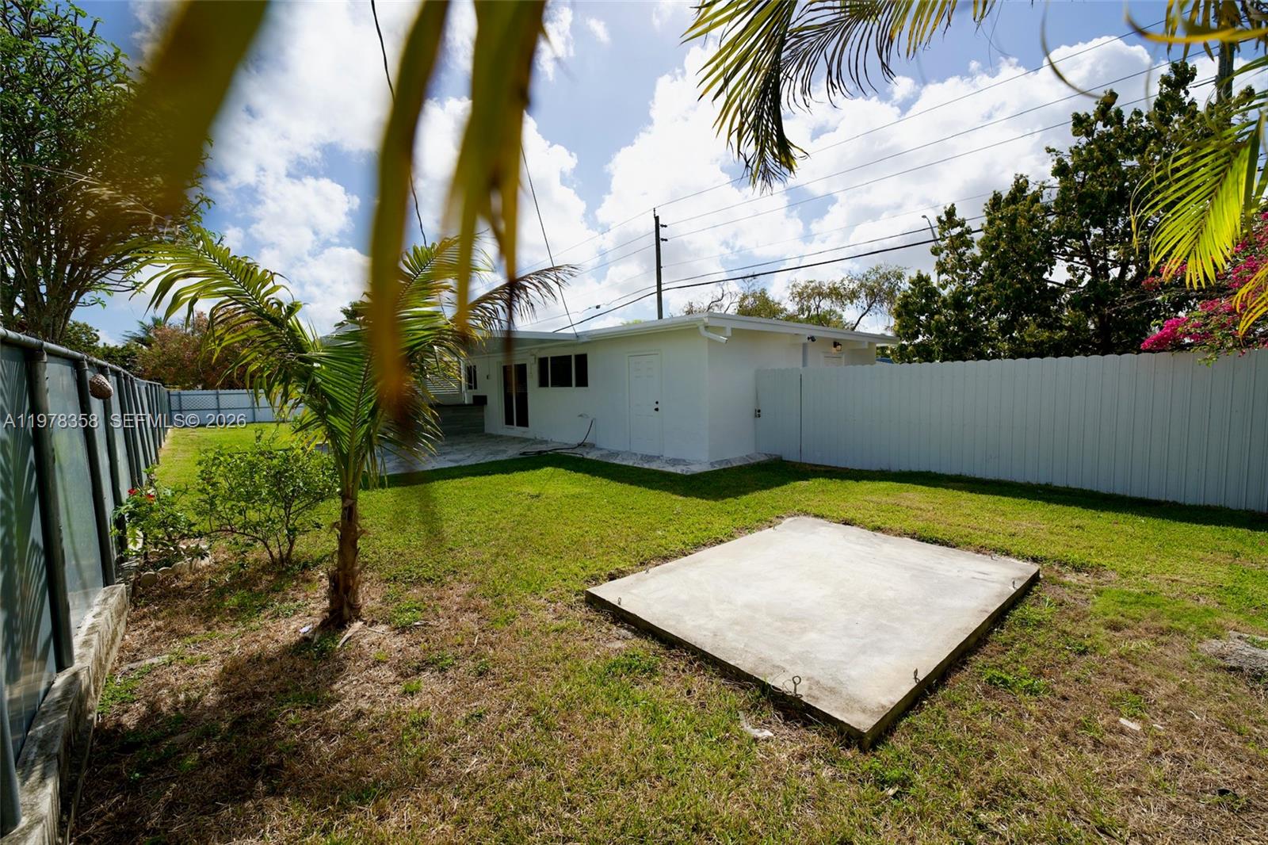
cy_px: 422
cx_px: 634
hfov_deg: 101.9
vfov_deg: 78.8
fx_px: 514
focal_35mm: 15
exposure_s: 1/2500
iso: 400
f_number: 5.6
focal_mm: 14.6
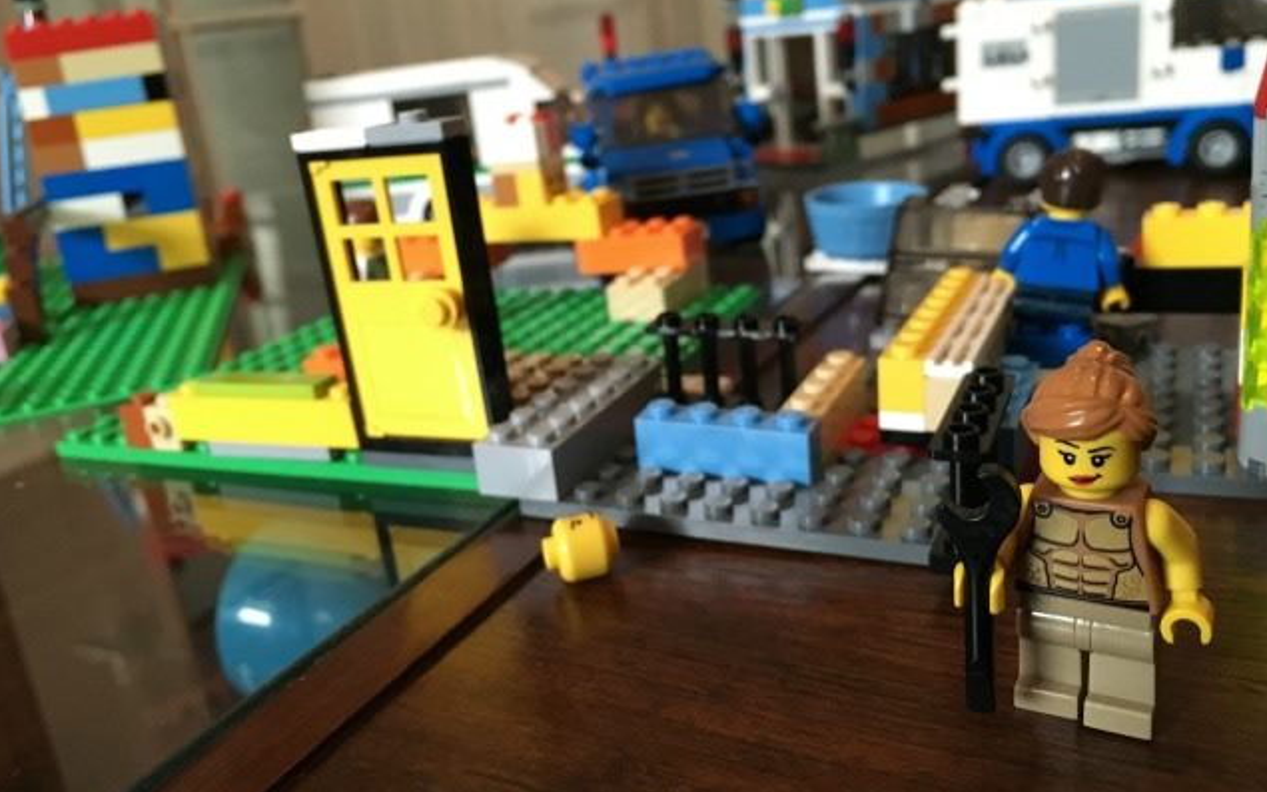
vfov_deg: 40.6
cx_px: 631
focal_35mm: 31
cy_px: 393
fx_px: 1071
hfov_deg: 61.2
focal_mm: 4.15
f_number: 2.2
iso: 250
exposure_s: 1/15
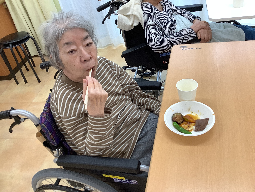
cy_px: 96
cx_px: 128
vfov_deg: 45.4
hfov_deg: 58.4
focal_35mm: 31
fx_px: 228
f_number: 2.4
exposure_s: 1/50
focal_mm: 3.3
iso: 100
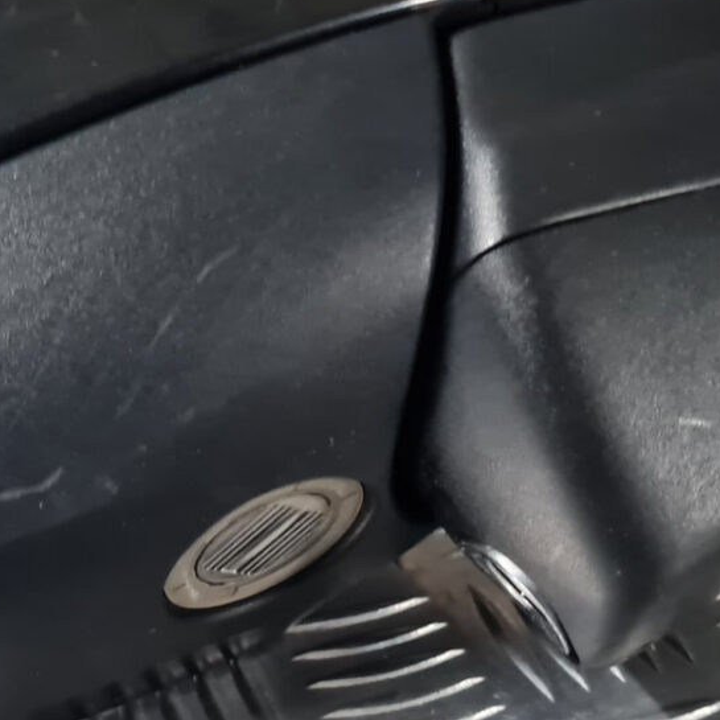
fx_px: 1388
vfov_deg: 28.9
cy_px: 485
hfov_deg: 28.8
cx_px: 213
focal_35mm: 59
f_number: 1.8
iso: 800
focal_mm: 5.4
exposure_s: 1/25
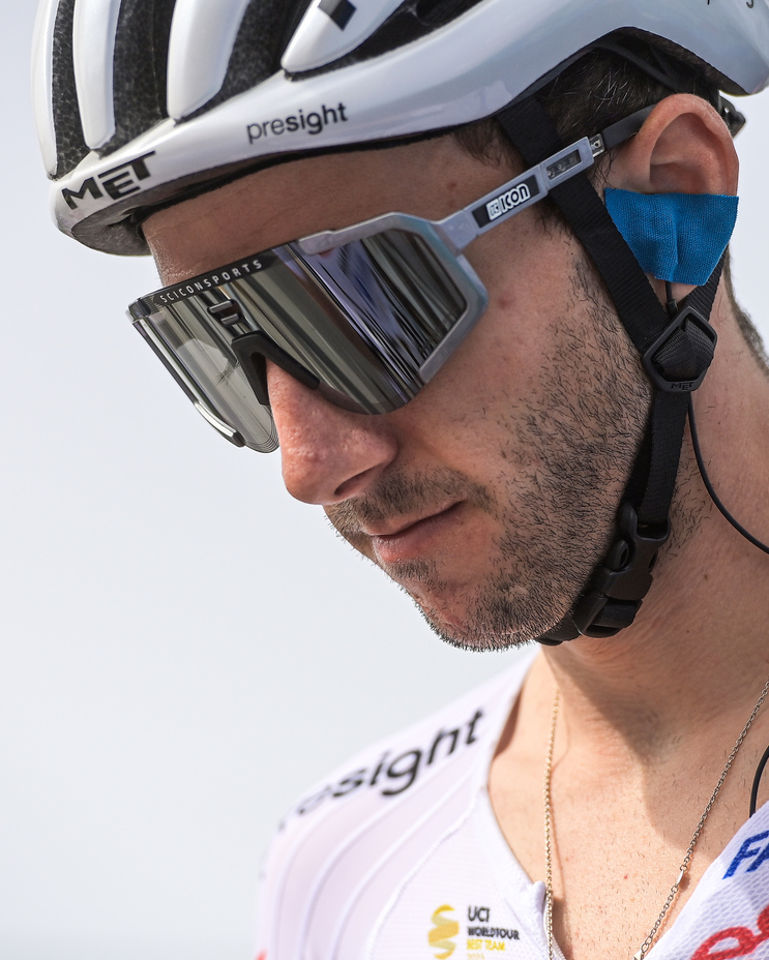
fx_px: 8047
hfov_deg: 5.5
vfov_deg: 6.8
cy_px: 479
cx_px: 431
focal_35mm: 283
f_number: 4.5
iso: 500
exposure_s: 1/5000
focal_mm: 200
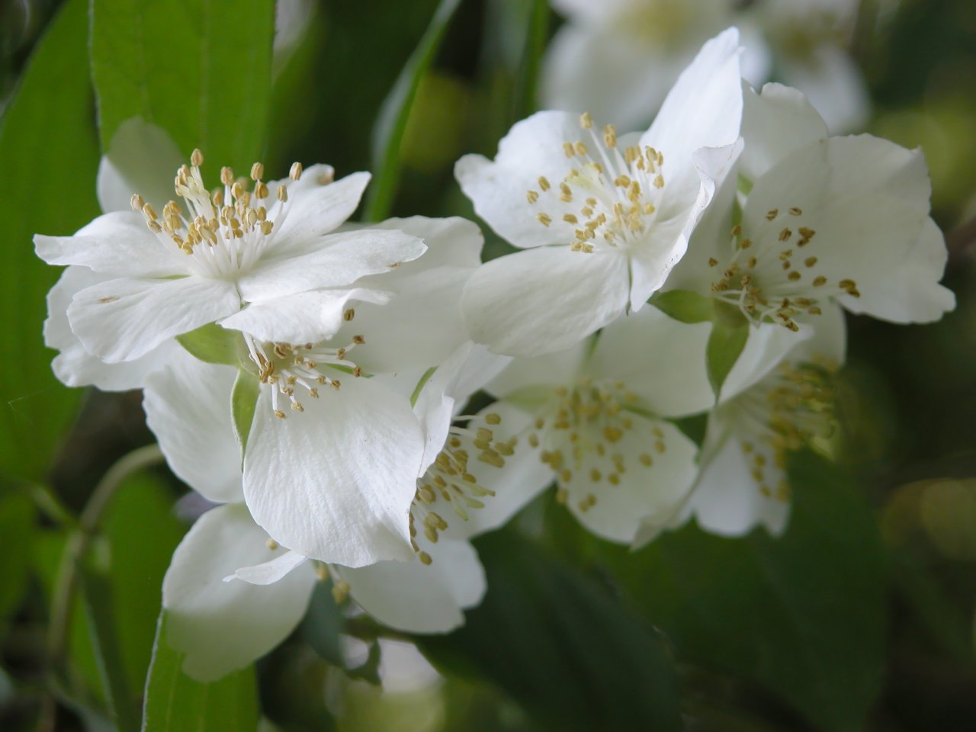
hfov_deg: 10.4
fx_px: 5385
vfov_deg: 7.8
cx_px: 488
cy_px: 366
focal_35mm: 191
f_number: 4
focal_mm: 48.5
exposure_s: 1/48.6
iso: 100
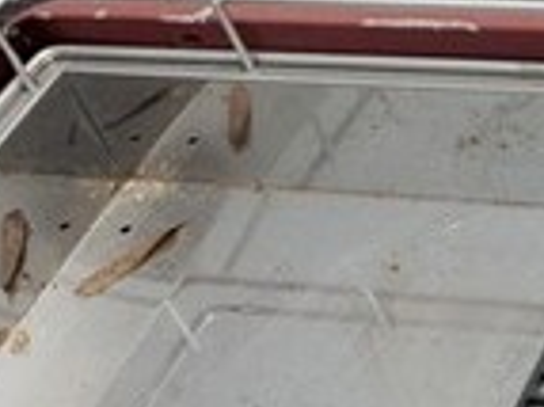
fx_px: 1743
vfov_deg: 12.6
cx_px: 890
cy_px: 620
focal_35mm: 111
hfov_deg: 15.8
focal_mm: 4.3
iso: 50
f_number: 2.4
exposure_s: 1/1389
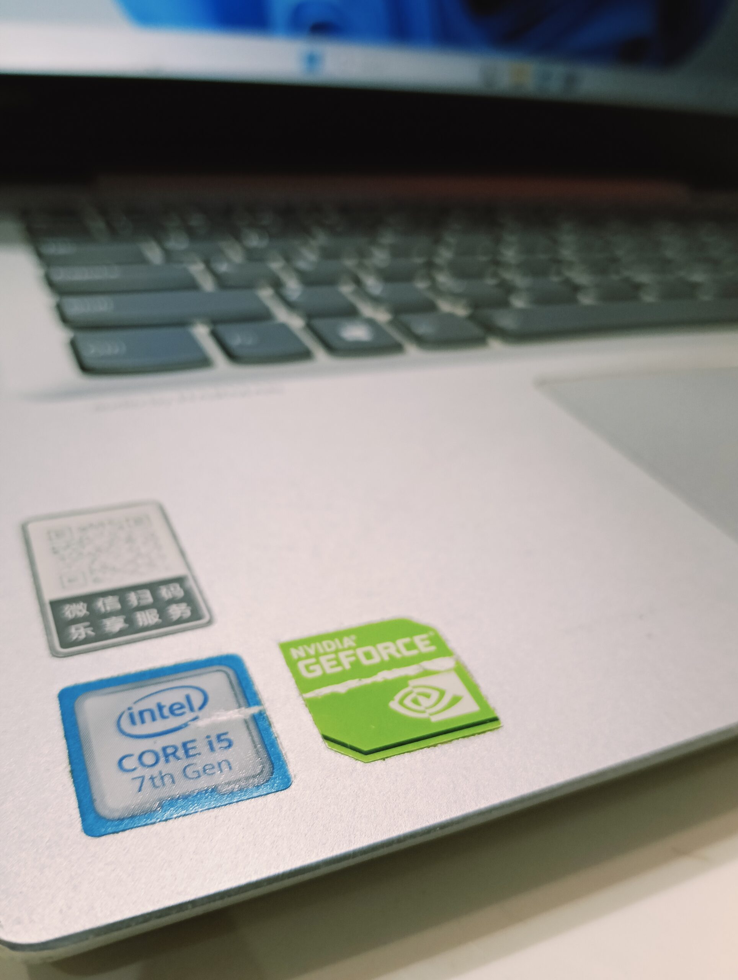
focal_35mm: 27
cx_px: 369
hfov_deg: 51.5
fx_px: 765
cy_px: 490
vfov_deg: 65.2
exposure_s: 1/30
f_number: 1.8
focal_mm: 3.98
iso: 320
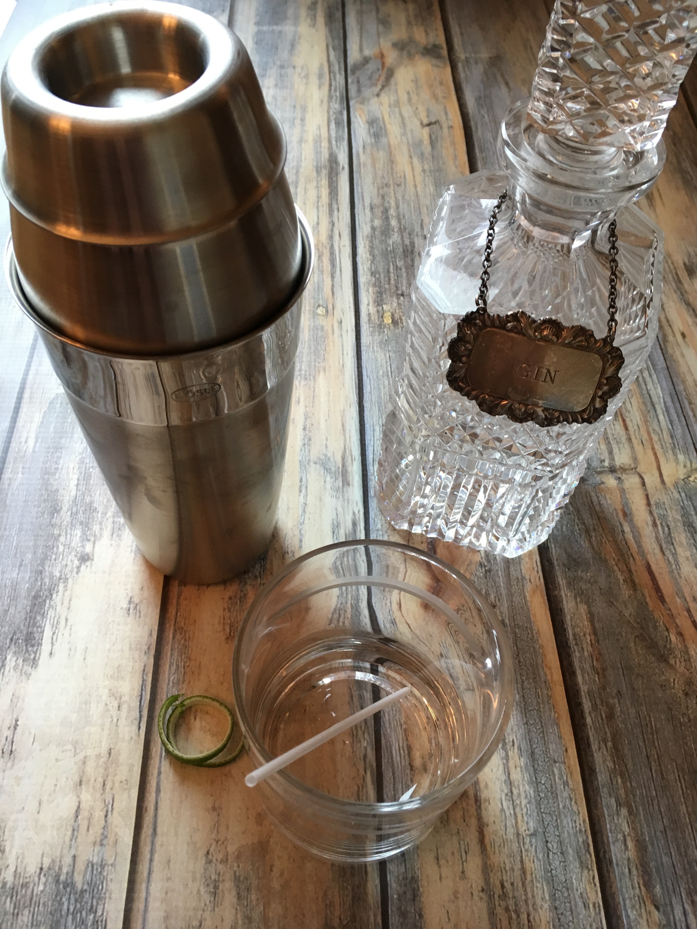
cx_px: 348
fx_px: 779
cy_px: 464
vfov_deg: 61.7
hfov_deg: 48.2
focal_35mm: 29
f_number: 2.2
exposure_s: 1/30
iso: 100
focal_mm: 4.15
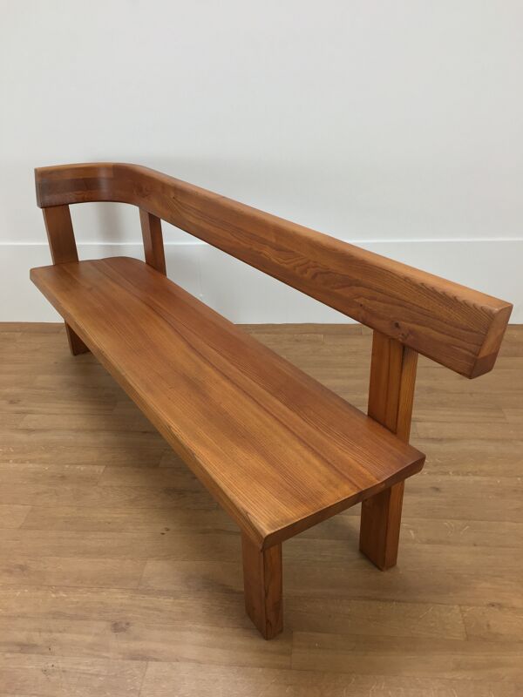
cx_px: 262
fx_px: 584
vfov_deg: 61.7
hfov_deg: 48.2
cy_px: 348
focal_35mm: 29
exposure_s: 1/33
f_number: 2.2
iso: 40
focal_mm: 4.15
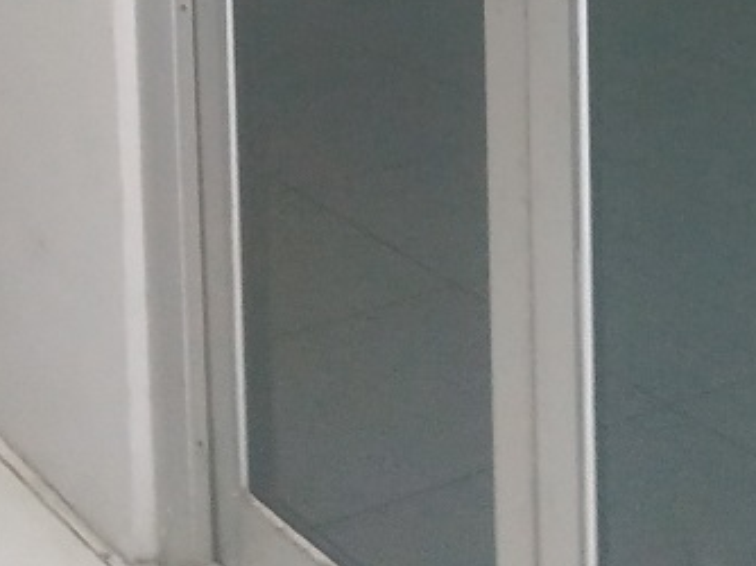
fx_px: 2008
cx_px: 602
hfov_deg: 21.1
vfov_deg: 14.9
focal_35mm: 92
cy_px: -285
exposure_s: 1/20
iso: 1000
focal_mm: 3.94
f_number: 1.9
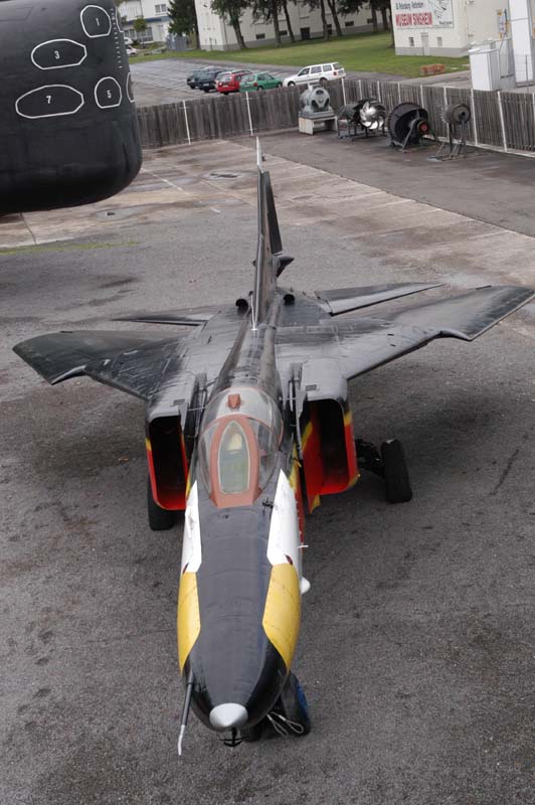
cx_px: 268
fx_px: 1507
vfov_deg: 29.9
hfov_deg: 20.1
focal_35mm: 68
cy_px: 402
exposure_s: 1/320
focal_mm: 45
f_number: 9
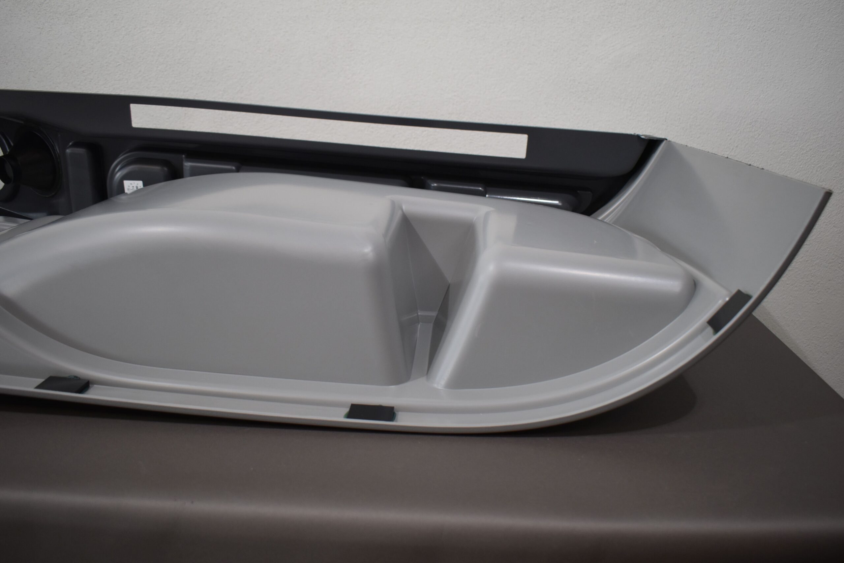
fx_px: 703
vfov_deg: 43.6
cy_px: 282
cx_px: 422
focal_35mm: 30
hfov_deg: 61.9
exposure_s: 1/250
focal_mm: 20
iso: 560
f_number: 3.5
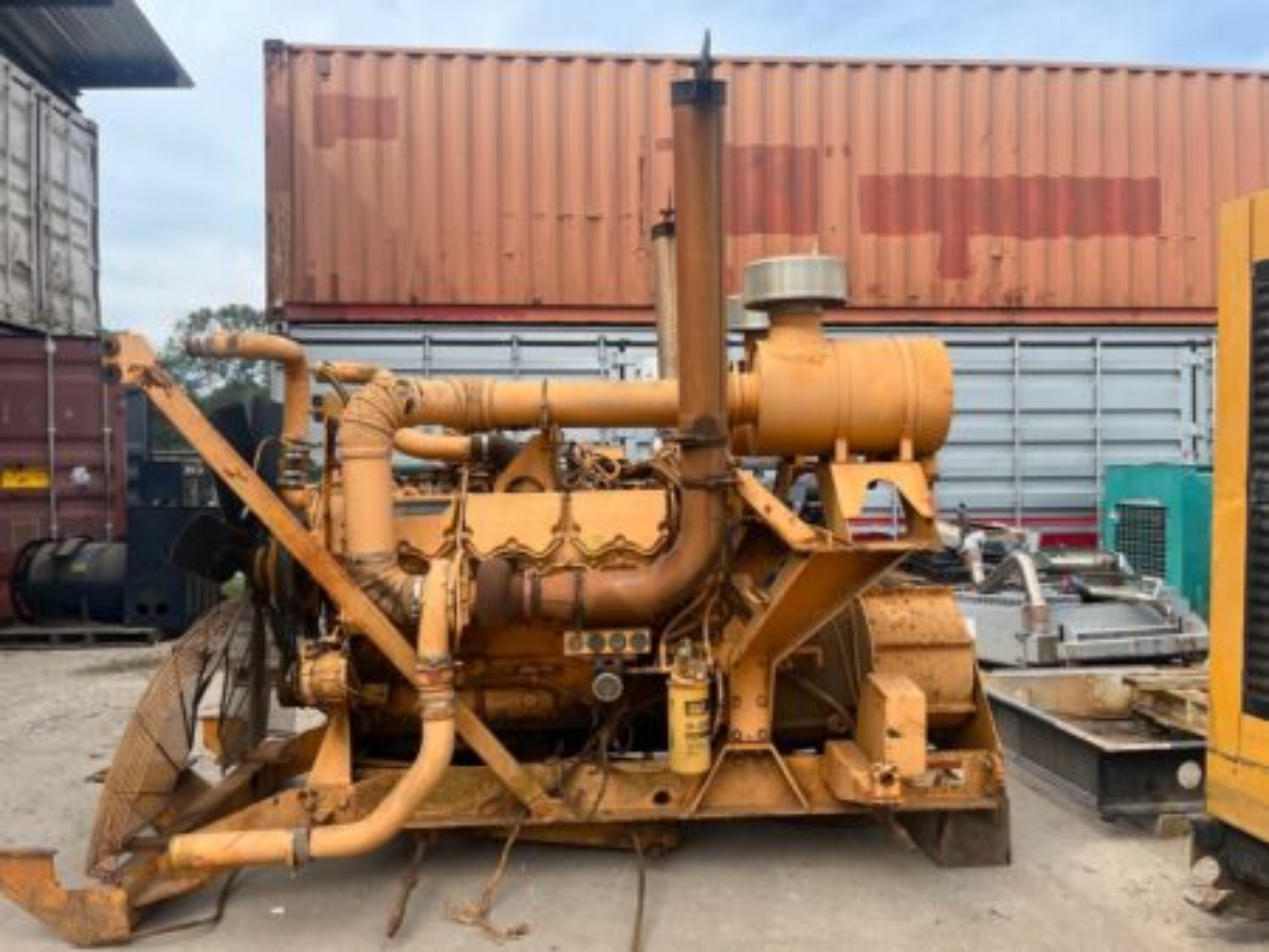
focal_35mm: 26
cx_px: 634
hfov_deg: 67.3
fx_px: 954
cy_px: 476
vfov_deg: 53.1
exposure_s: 1/1140
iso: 50
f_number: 1.6
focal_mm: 5.1
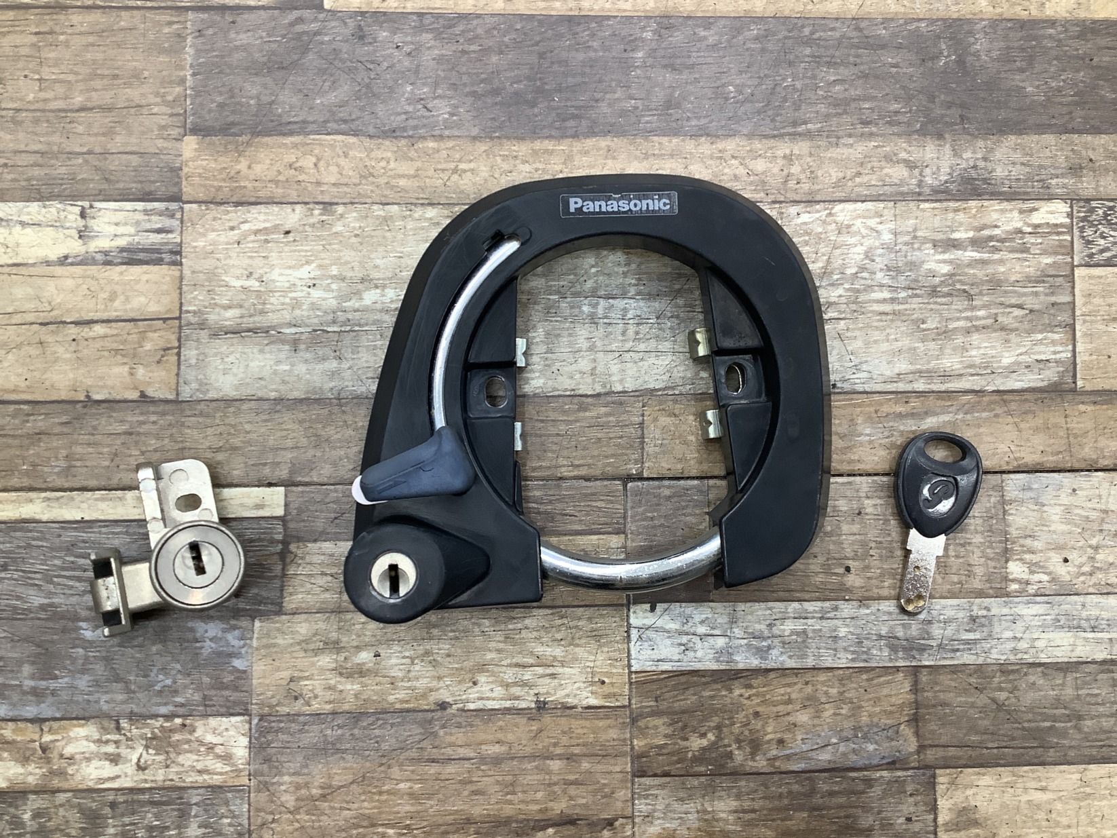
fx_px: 1000
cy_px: 419
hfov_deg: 58.3
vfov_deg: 45.5
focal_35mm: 31
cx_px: 558
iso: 125
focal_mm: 3.3
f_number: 2.4
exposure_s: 1/60
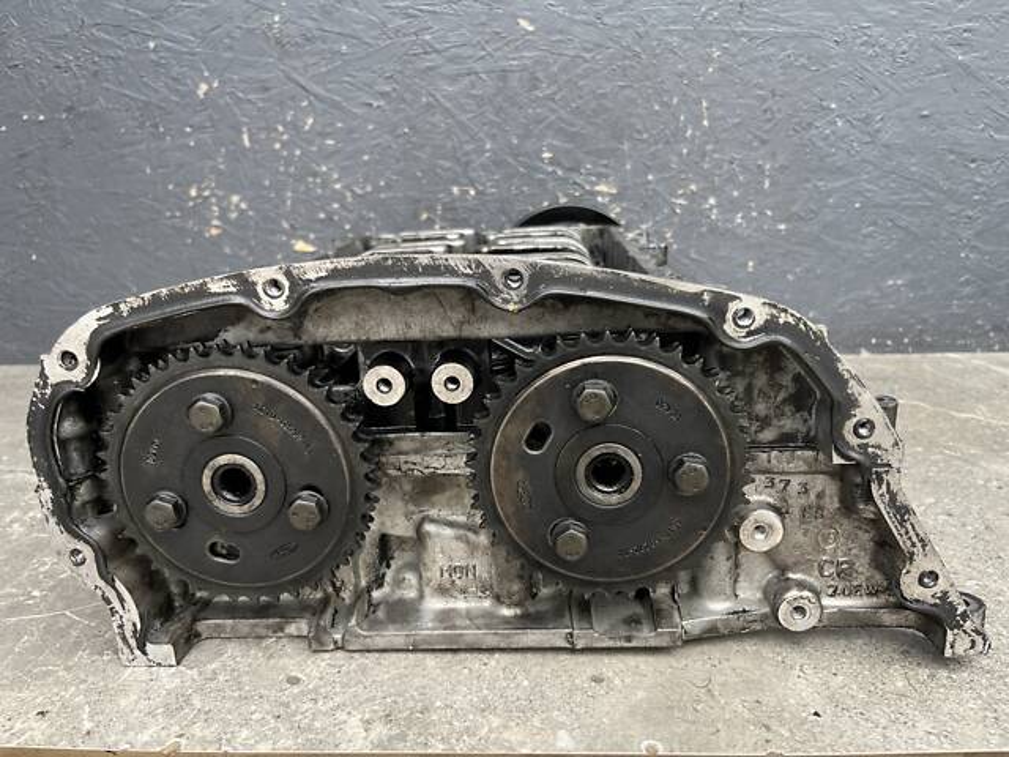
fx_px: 758
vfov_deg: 53.1
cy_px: 378
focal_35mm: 26
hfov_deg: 67.3
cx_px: 504
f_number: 1.6
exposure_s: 1/121
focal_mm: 5.1
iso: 80
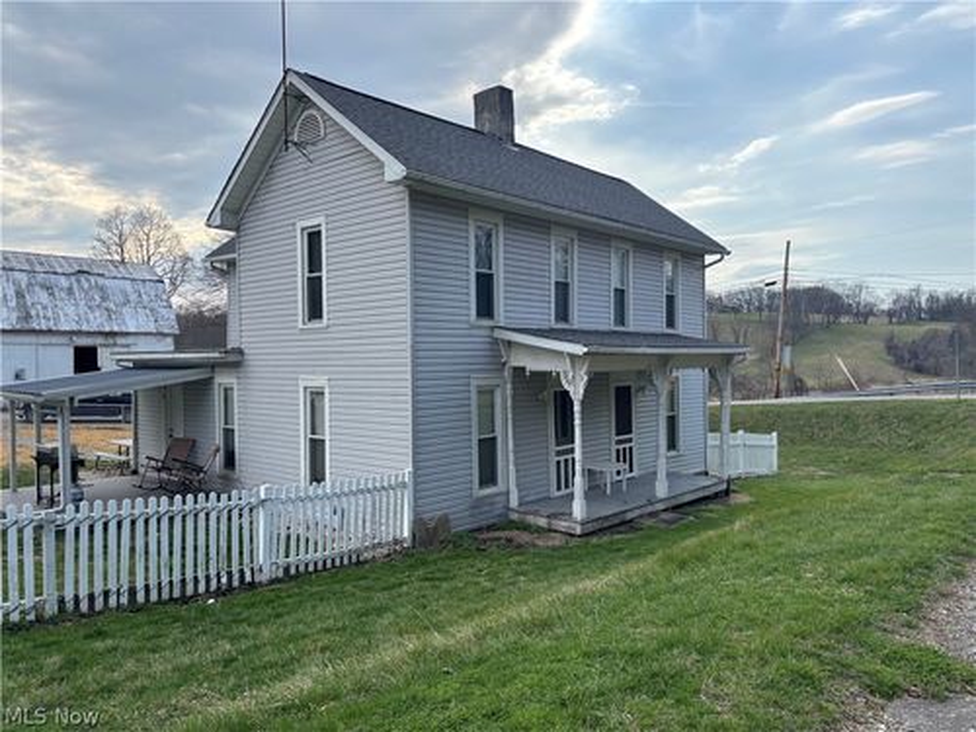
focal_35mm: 26
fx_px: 733
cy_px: 366
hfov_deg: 67.3
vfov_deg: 53.1
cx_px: 488
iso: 50
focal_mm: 5.96
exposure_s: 1/2242
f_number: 1.6
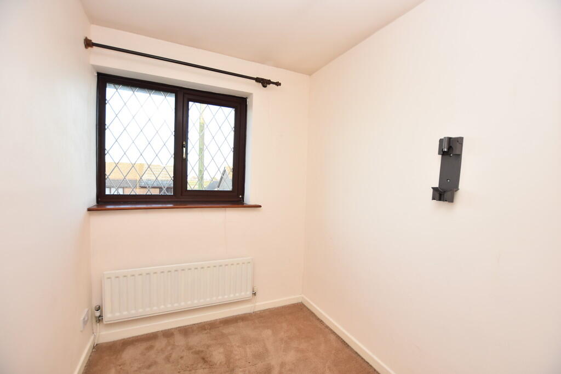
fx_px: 234
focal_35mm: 15
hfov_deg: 100.4
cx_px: 280
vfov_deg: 77.3
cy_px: 187
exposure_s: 1/60
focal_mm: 10
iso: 220
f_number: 4
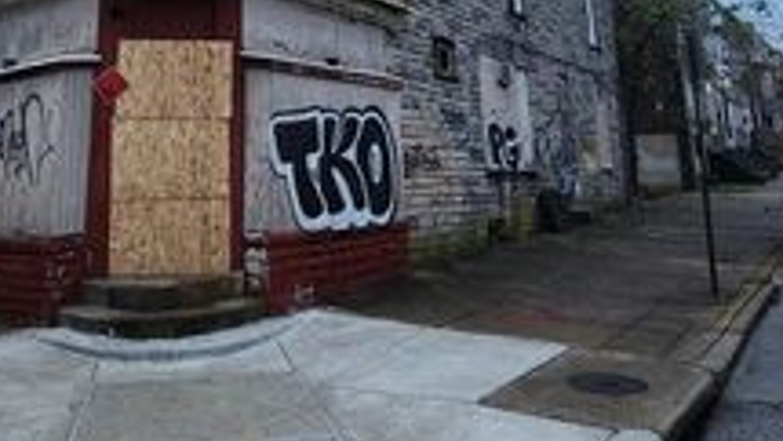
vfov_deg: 32.9
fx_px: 685
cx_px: 277
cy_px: 5
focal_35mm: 33
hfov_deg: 58.5
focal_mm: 2.2
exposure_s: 1/120
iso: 64
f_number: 2.2
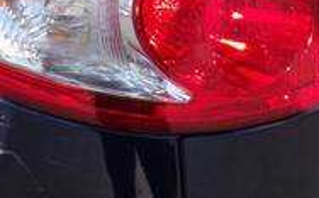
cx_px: 190
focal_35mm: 65
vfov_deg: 19.2
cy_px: -14
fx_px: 564
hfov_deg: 31.5
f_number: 5.8
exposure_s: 1/250
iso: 100
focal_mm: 4.3
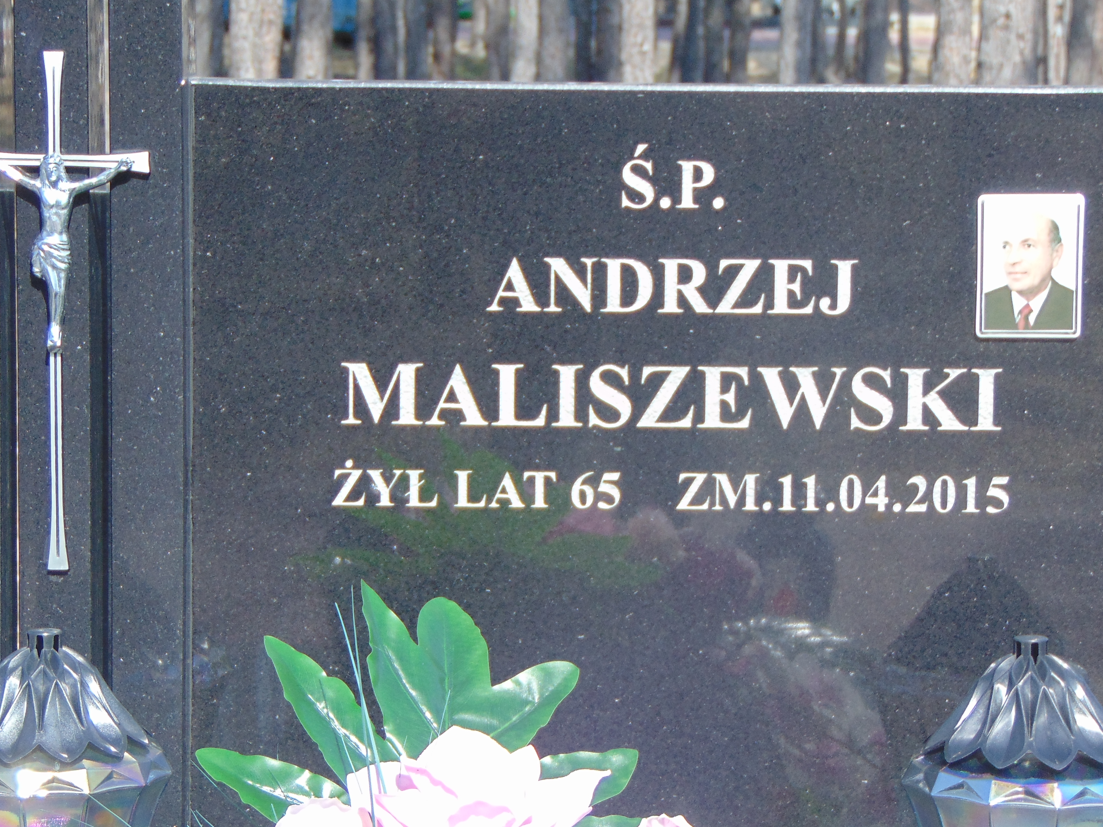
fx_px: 4556
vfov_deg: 10.4
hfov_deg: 13.8
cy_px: 490
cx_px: 557
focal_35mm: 143
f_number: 3.9
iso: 80
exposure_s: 1/320
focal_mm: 19.4
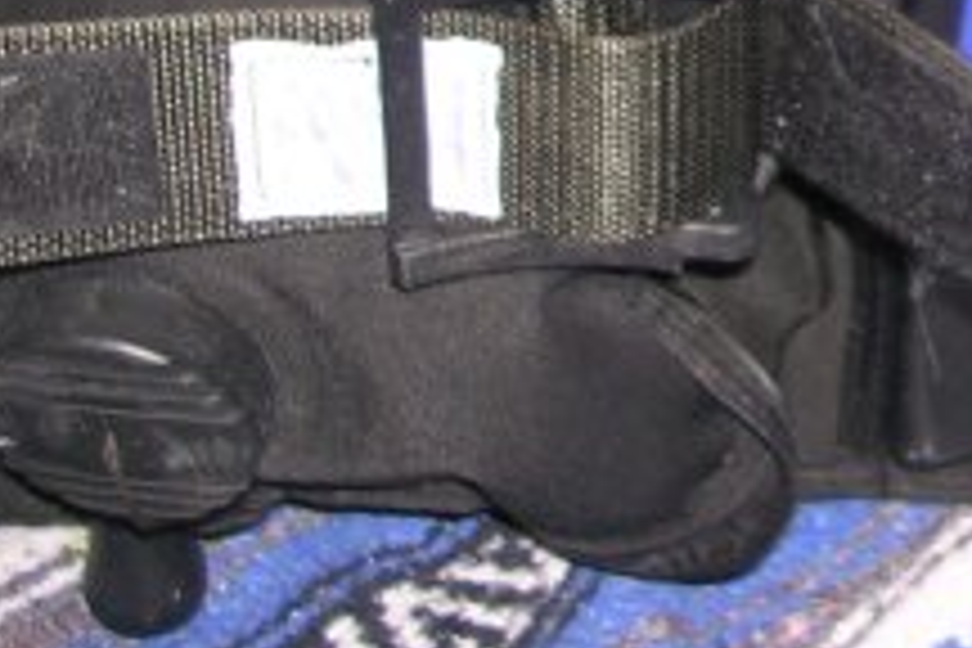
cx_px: 1125
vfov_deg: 11.4
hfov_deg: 16.8
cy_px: -212
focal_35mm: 117
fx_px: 3159
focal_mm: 5.8
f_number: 2.8
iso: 50
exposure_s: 1/60.1
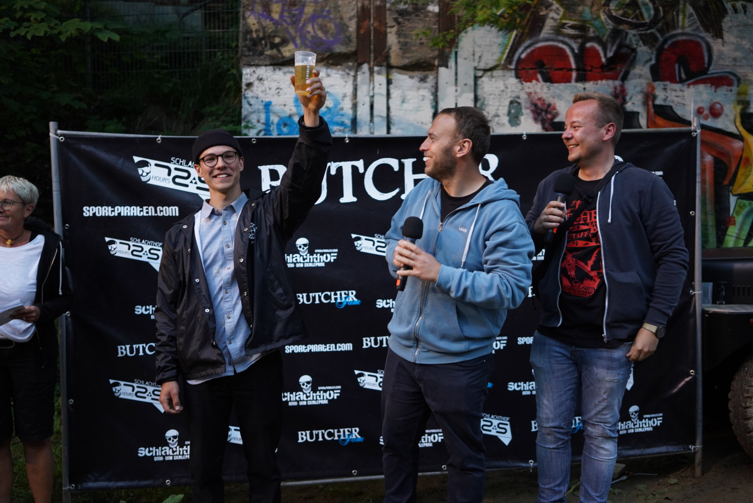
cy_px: 252
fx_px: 733
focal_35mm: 35
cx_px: 376
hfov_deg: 54.4
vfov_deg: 37.9
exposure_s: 1/100
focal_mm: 35
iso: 2000
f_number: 2.8
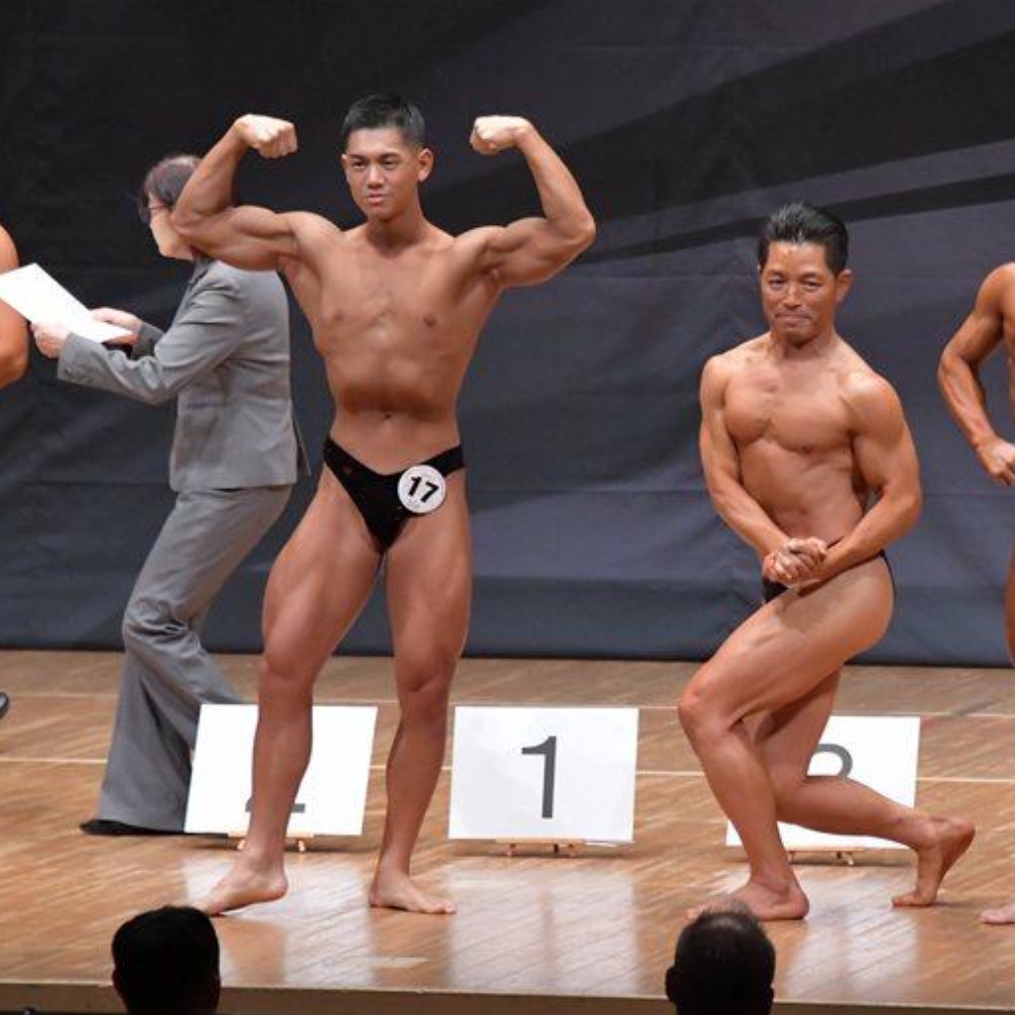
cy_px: 508
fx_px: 10218
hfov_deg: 5.7
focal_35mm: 308
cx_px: 721
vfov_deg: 5.7
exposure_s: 1/400
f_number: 5.6
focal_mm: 160
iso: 8000
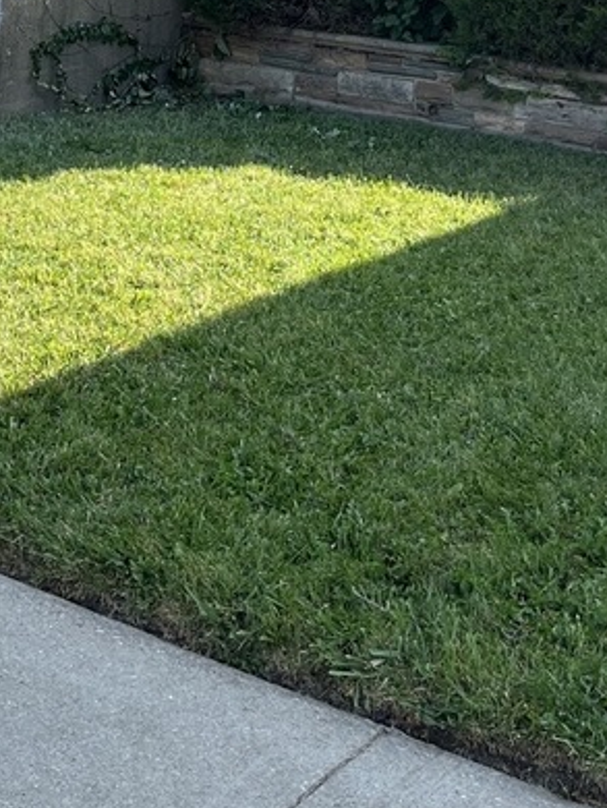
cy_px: -238
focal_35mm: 72
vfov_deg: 23.8
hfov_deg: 20.5
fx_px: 1682
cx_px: 271
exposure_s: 1/1186
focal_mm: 5.1
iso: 50
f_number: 1.6
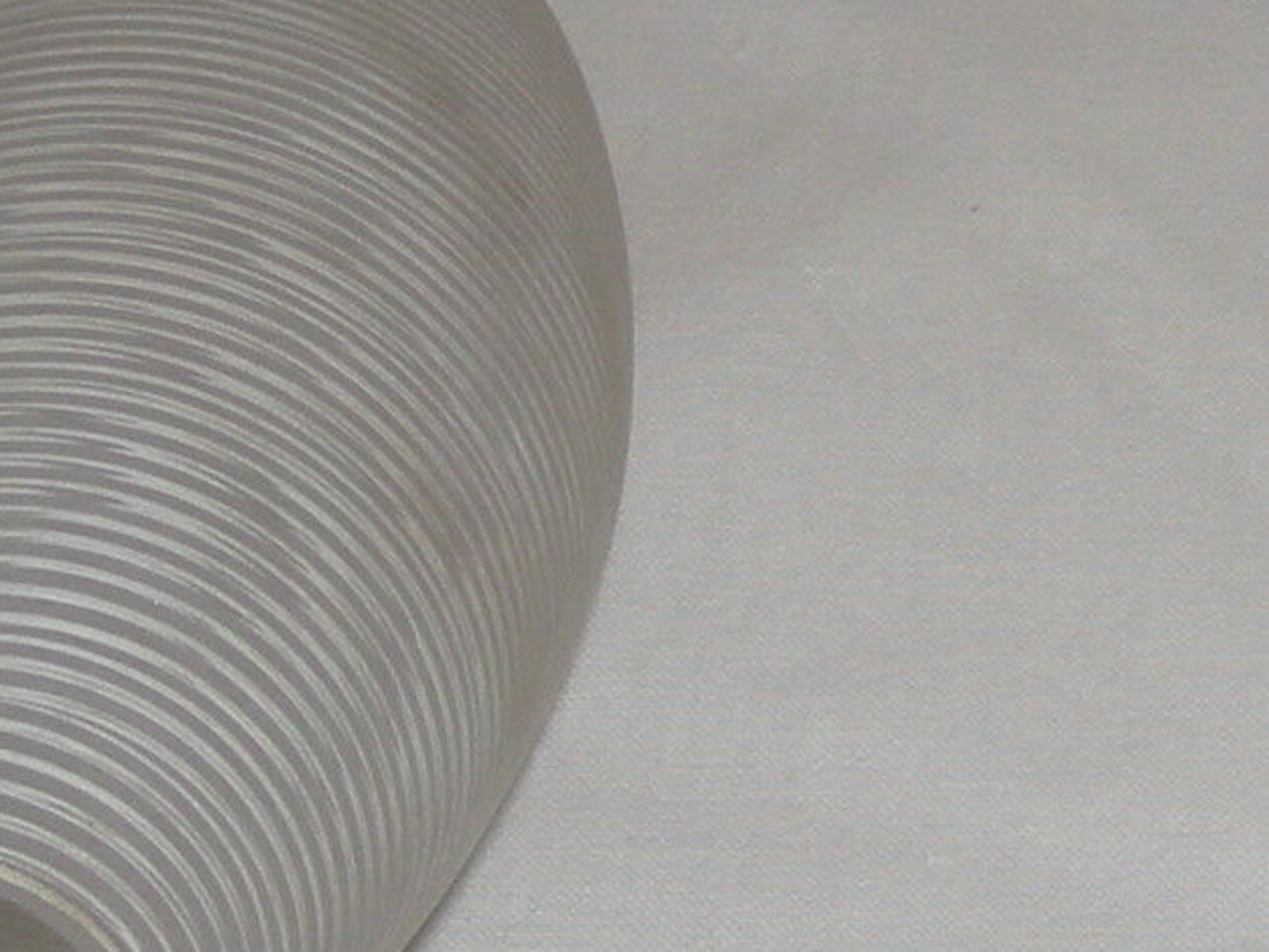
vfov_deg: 8.6
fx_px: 6307
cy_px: -18
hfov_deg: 11.4
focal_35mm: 172
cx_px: 1243
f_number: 2.8
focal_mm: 5.7
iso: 50
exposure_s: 1/40
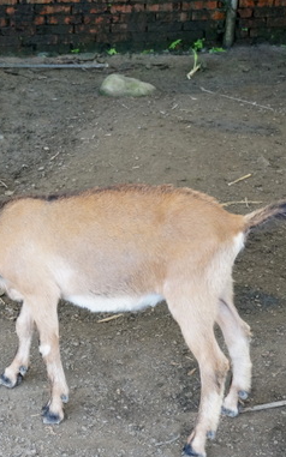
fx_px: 961
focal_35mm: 77
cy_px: 239
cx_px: -55
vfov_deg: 26.8
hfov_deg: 16.3
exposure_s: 1/160
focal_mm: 30
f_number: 5
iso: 1600
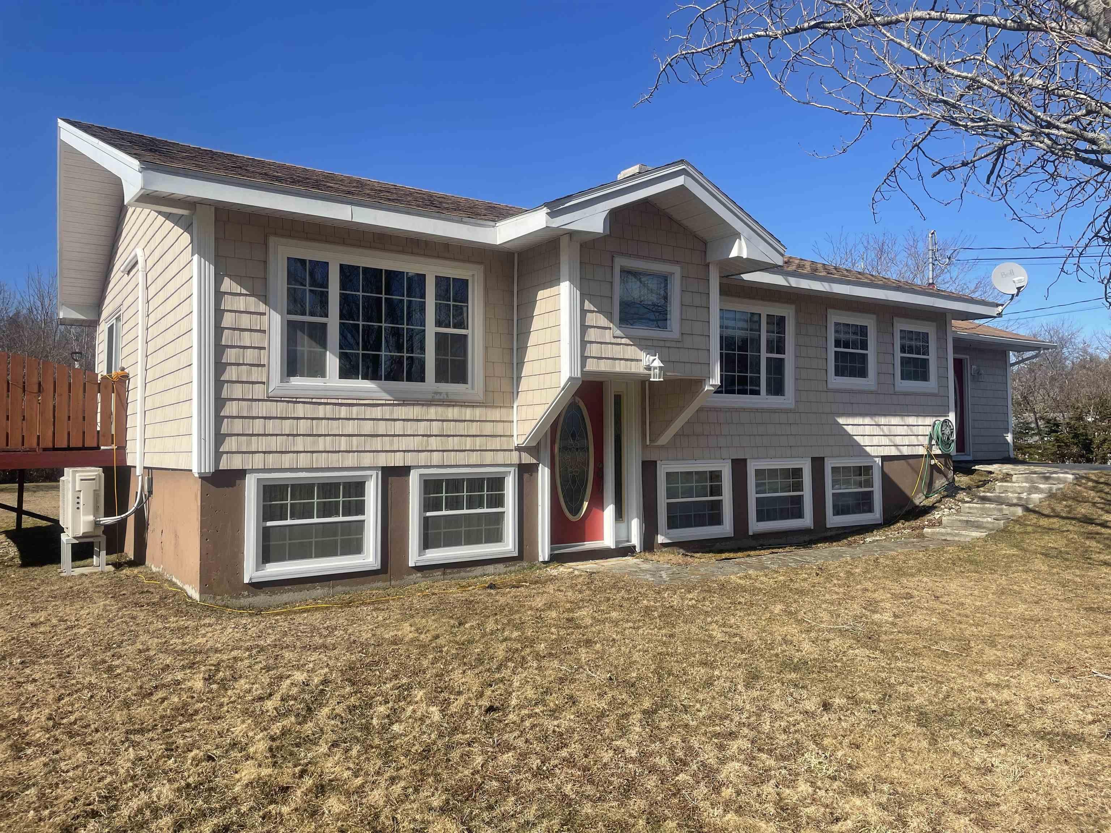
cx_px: 556
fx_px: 834
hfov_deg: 67.3
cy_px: 416
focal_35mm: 26
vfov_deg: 53.1
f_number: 1.6
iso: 32
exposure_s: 1/3205
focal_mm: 4.2
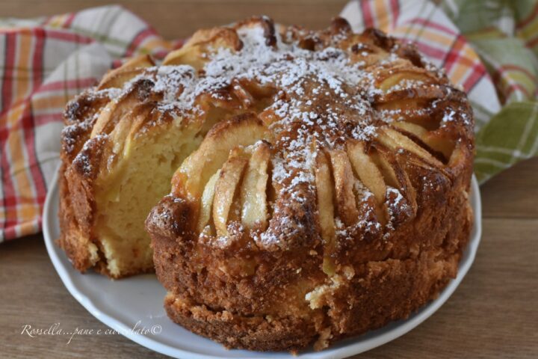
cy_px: 180
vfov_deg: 18.2
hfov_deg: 27.0
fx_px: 1121
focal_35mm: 75
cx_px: 269
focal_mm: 50
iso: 1250
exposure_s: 1/50
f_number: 6.3
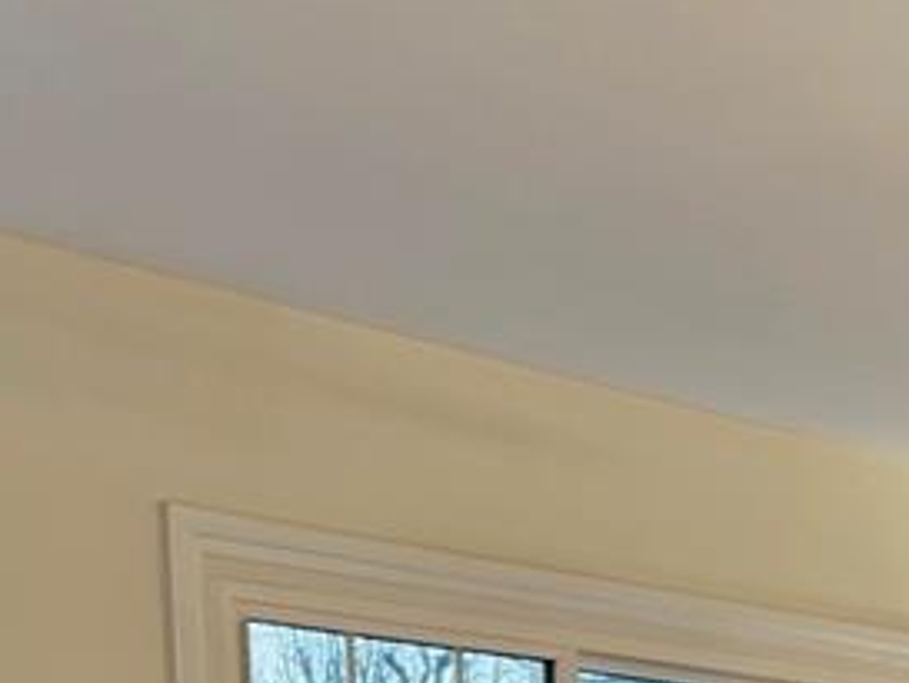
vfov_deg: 14.7
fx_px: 2364
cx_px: 1675
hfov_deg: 17.4
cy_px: 1159
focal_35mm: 90
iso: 160
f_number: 1.78
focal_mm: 6.76
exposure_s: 1/120
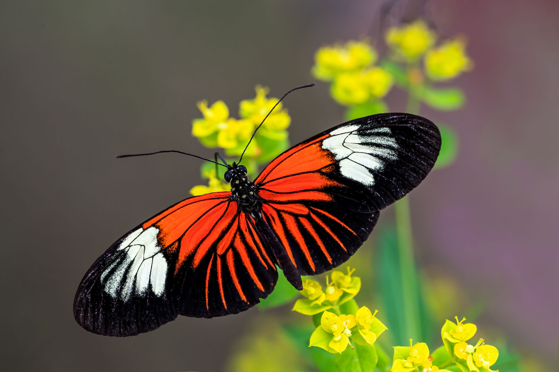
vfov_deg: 13.0
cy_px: 186
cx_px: 280
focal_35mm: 105
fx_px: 1629
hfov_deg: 19.5
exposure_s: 1/640
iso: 640
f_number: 7.1
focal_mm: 105
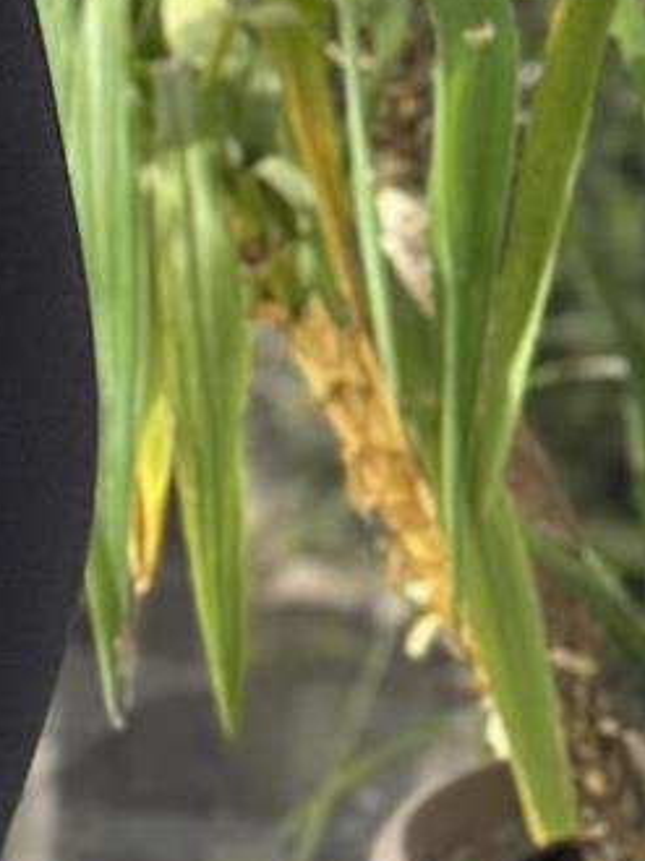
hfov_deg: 7.5
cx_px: -386
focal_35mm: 194
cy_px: -534
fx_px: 4826
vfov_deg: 9.8
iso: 80
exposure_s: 1/726
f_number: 1.78
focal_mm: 6.76
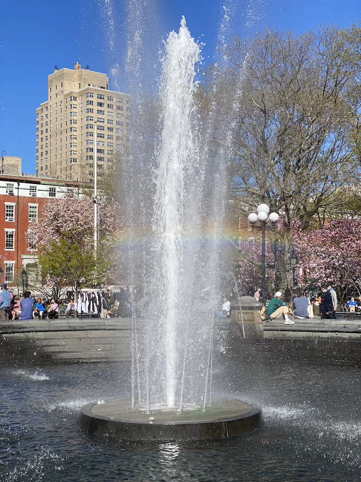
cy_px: 241
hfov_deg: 28.0
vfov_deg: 36.8
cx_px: 180
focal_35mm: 52
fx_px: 723
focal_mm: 6
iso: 20
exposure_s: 1/1776
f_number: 2
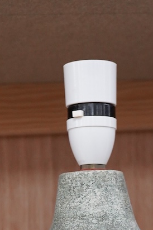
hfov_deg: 11.1
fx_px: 785
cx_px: 87
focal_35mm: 123
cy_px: 292
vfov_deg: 15.9
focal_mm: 30
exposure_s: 1/250
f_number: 8
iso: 3200
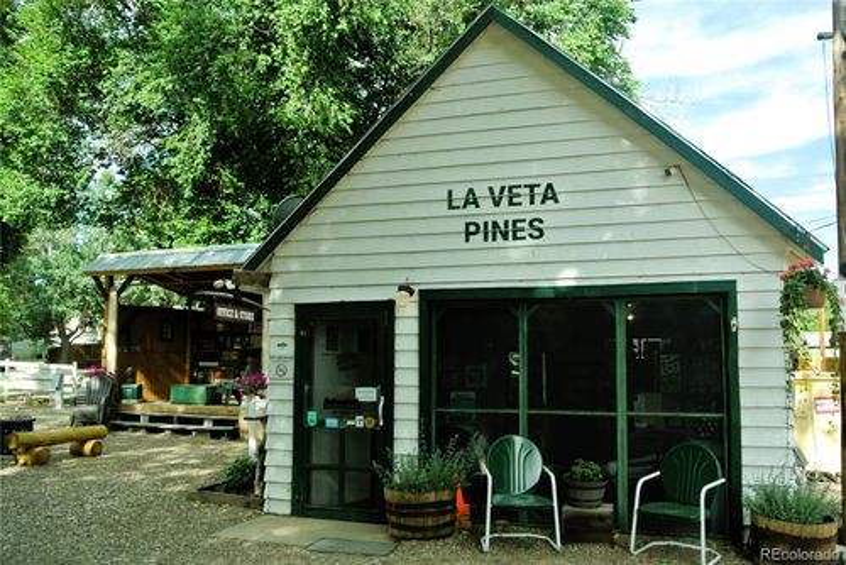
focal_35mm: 31
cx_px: 423
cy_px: 282
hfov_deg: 60.3
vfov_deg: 42.4
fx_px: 729
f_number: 3.8
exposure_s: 1/320
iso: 100
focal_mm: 11.8
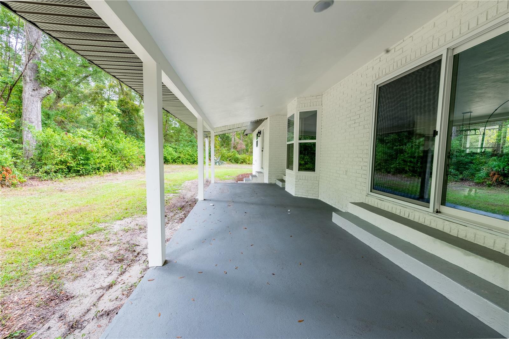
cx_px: 254
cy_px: 170
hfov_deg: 104.2
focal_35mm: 14
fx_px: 198
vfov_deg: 81.2
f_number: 8
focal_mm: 14
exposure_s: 1/125
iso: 400
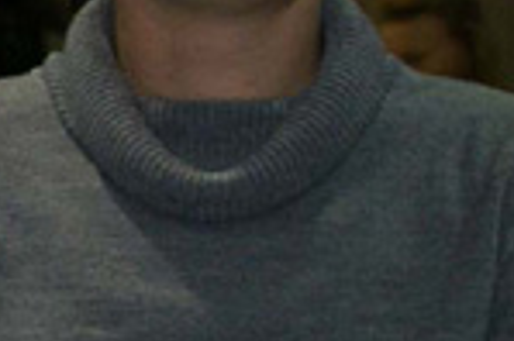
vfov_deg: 4.9
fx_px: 4032
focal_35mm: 283
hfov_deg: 7.0
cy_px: 188
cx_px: -545
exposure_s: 1/60
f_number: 5.6
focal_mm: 35
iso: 400
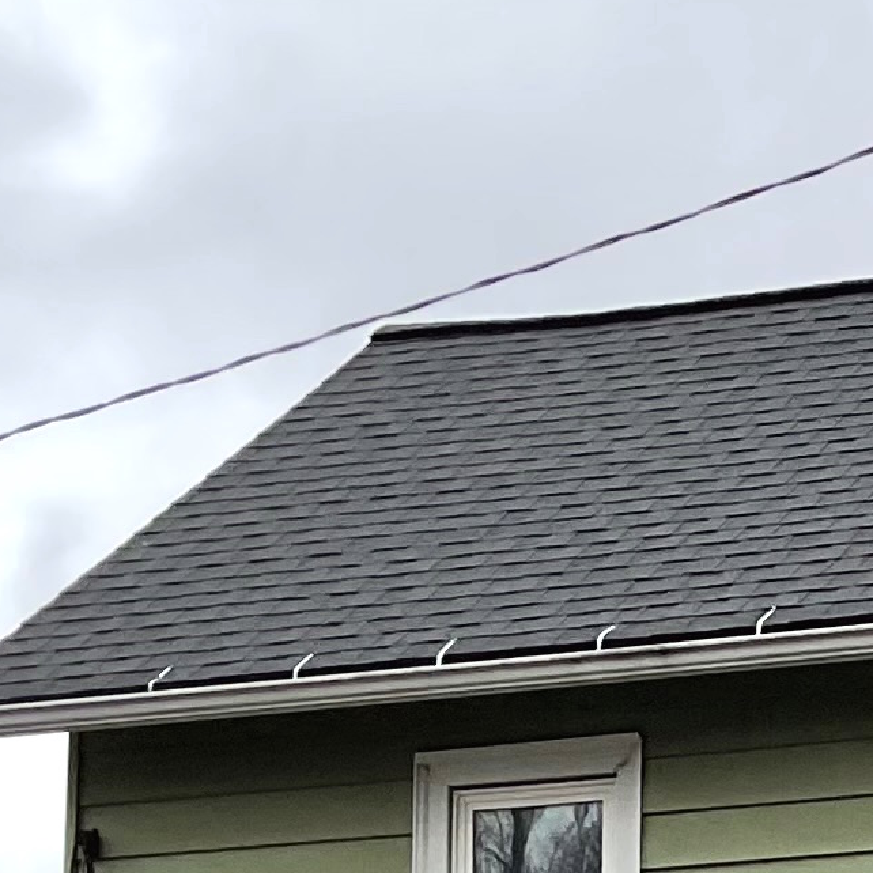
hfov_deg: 10.0
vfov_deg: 10.4
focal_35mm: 161
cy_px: 1450
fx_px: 4594
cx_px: 1777
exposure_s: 1/1195
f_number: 1.8
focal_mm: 3
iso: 16
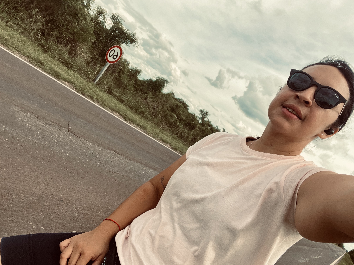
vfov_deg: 58.9
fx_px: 235
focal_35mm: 23
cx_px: 177
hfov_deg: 73.9
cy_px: 132
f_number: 2.2
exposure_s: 1/885
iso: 32
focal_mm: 2.71
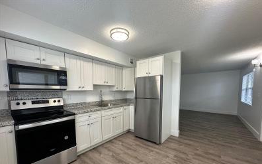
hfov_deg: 101.5
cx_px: 131
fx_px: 107
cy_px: 99
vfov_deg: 73.8
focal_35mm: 15
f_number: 2.2
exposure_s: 1/120
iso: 125
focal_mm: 2.22
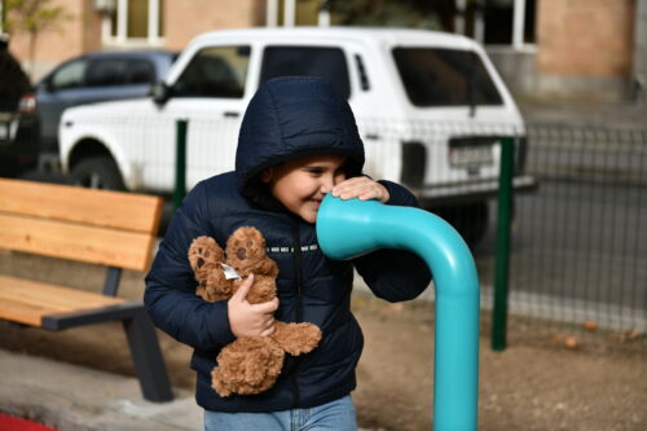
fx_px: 1258
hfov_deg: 28.9
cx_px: 324
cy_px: 216
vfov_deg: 19.4
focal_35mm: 70
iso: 200
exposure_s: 1/2000
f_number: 3.2
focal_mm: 70
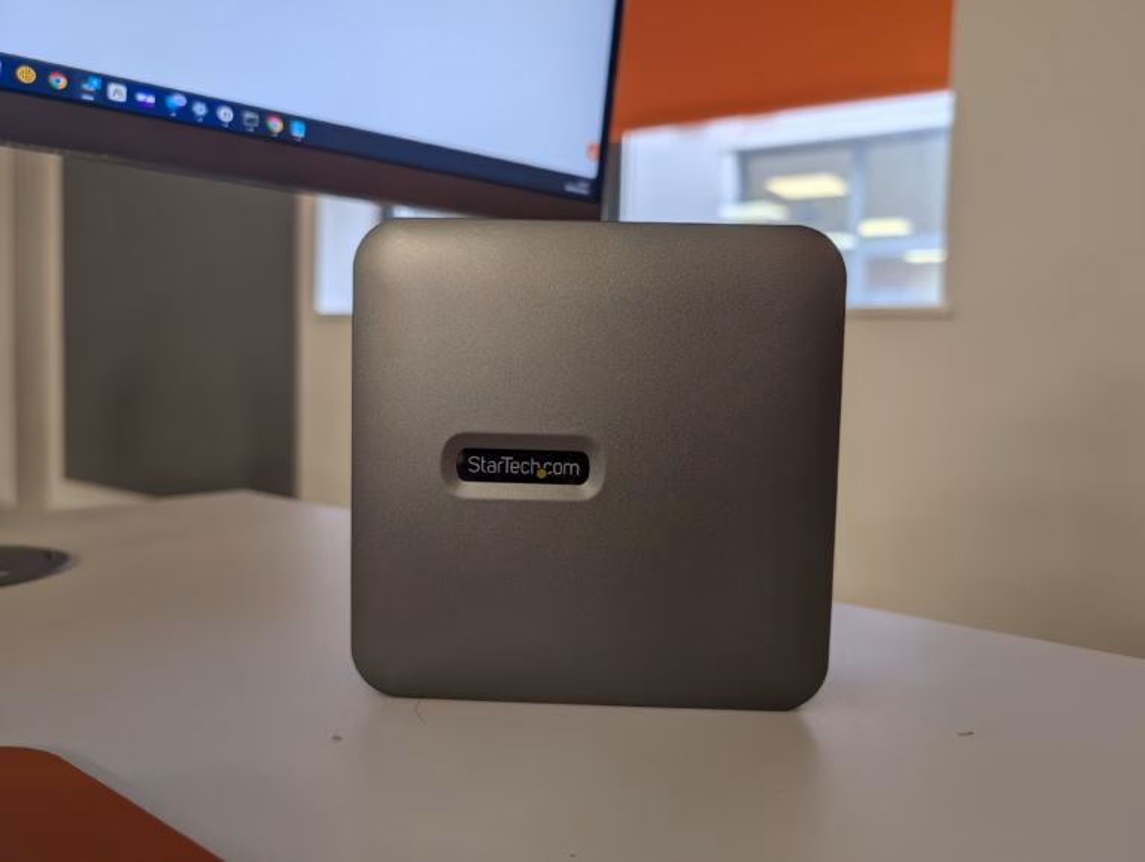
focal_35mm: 24
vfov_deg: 56.9
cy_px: 431
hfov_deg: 71.5
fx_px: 795
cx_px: 572
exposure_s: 1/70.7
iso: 22
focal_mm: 6.9
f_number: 1.68
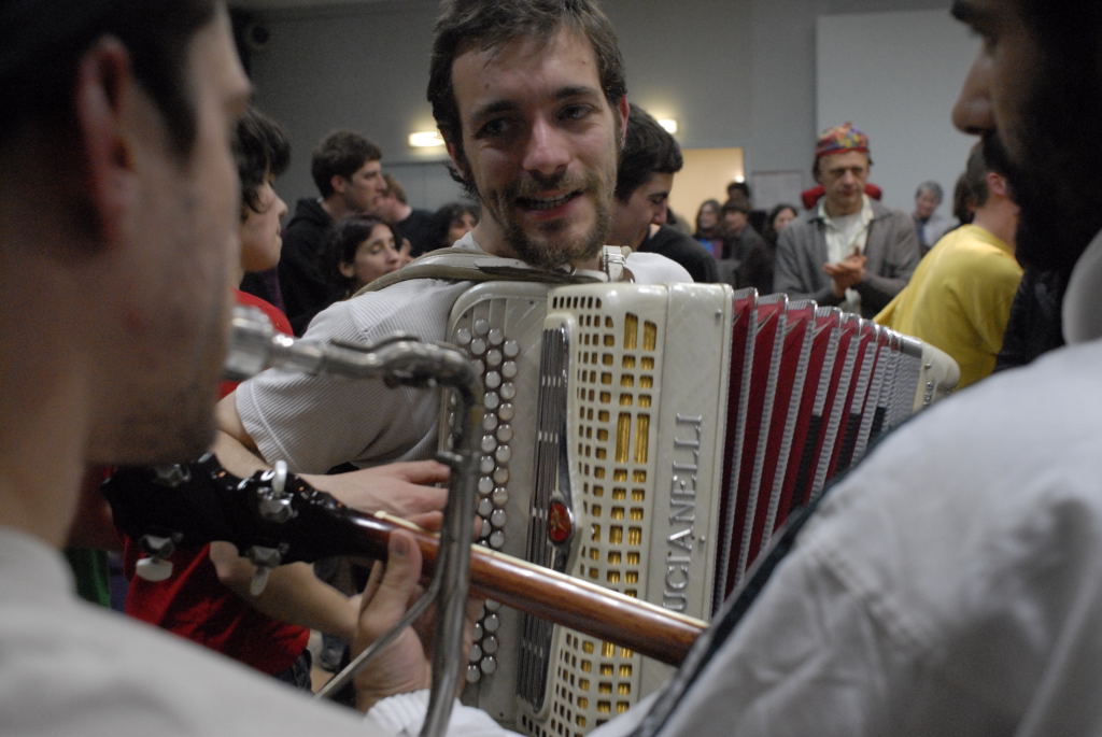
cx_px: 551
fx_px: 1103
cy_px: 368
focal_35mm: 36
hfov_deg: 53.1
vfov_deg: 37.0
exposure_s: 1/60
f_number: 4
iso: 1250
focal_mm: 24
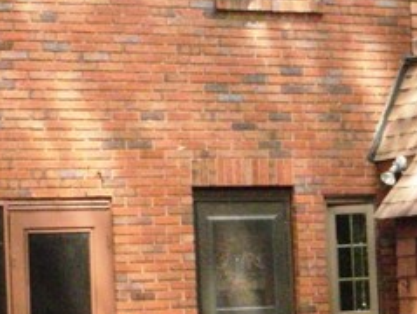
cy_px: 225
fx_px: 1858
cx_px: 370
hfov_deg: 12.7
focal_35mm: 154
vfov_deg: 9.6
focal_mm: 6.3
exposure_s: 1/100
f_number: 5.6
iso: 400
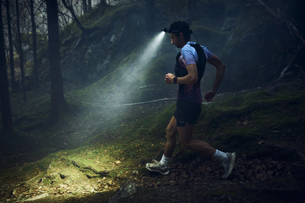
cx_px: 152
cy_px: 102
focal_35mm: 35
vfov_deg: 37.9
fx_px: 297
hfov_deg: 54.4
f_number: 2.2
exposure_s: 1/500
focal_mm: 35
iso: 3200
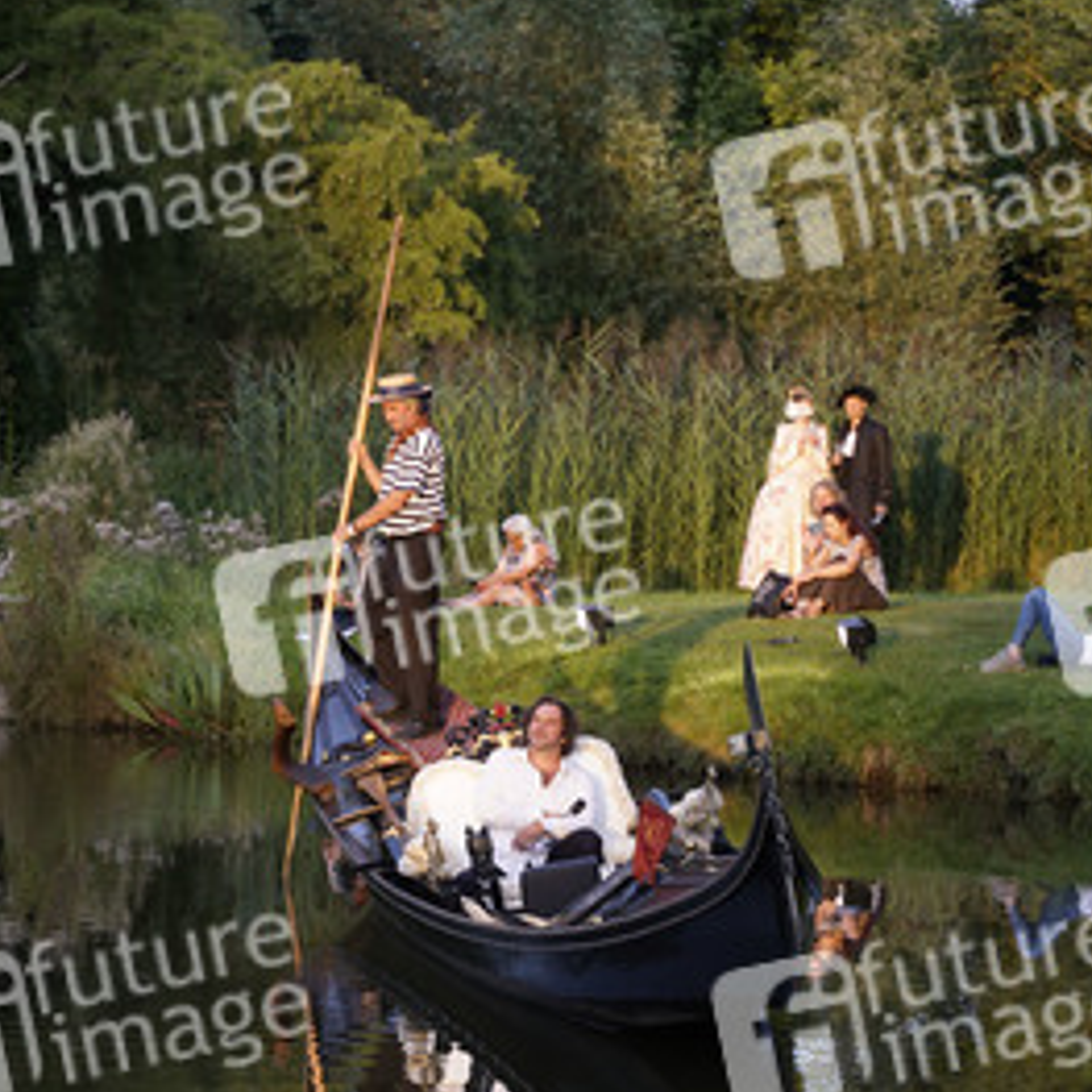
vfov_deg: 17.8
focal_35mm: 97
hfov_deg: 17.9
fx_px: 3462
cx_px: 548
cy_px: 806
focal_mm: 75
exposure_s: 1/80
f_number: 5
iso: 160
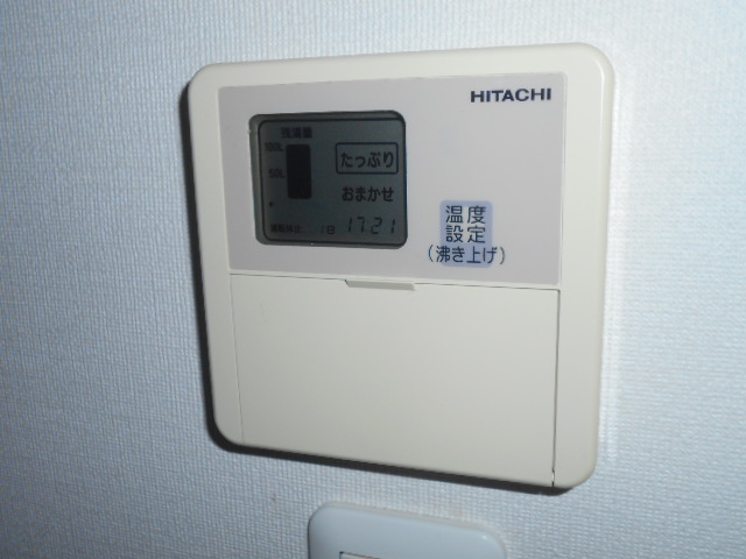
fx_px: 733
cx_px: 373
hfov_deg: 54.0
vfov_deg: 41.8
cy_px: 280
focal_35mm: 34
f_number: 9
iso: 80
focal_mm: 5.8
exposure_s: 1/30
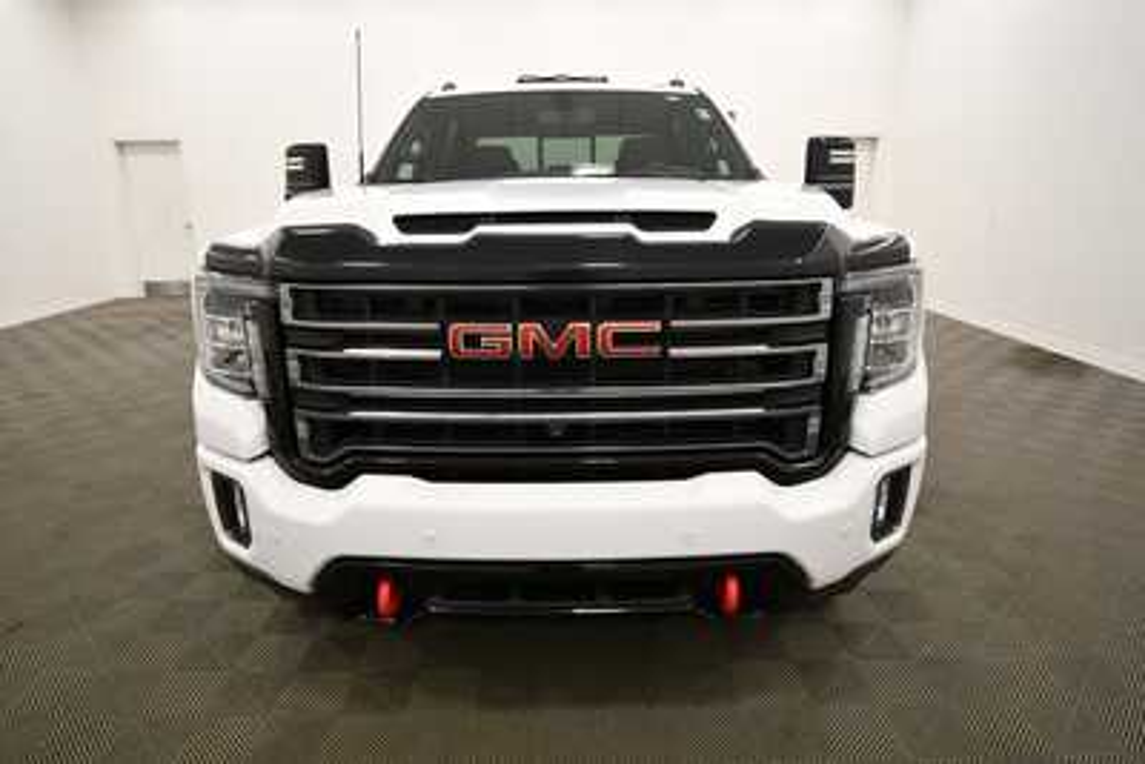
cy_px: 382
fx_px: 668
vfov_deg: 59.5
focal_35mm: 21
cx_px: 572
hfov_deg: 81.2
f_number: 5
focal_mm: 14
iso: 800
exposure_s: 1/200
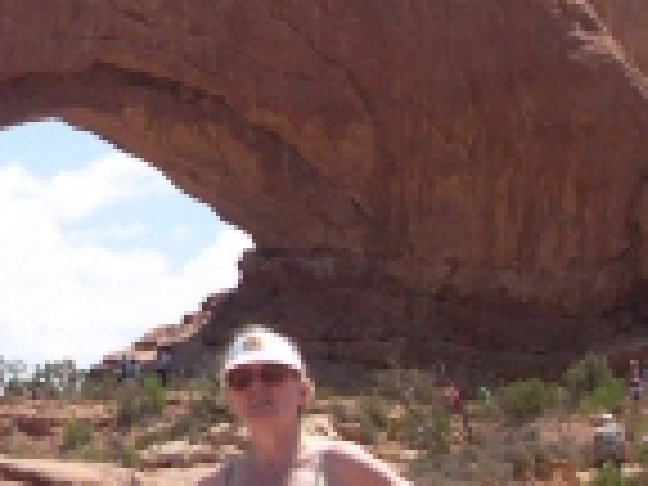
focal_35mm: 150
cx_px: -176
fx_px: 2808
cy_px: 99
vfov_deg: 9.9
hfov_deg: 12.8
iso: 100
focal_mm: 8
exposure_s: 1/164
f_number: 7.6
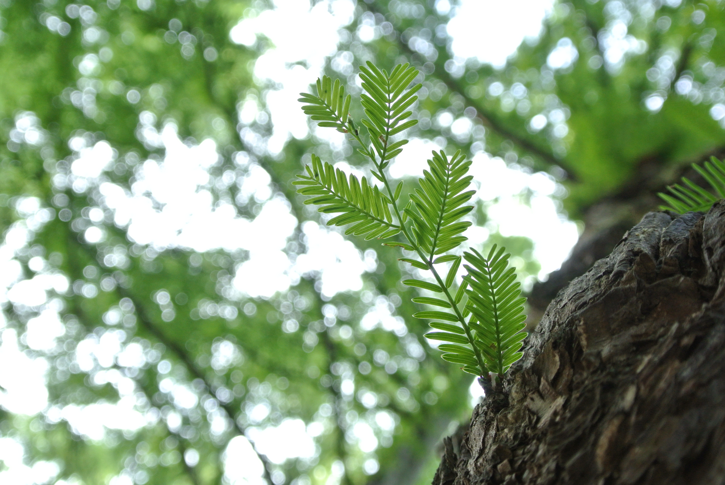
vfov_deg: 27.6
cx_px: 362
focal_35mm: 49
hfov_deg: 40.3
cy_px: 242
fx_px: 988
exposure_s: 1/40
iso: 400
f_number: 4.5
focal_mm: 18.2
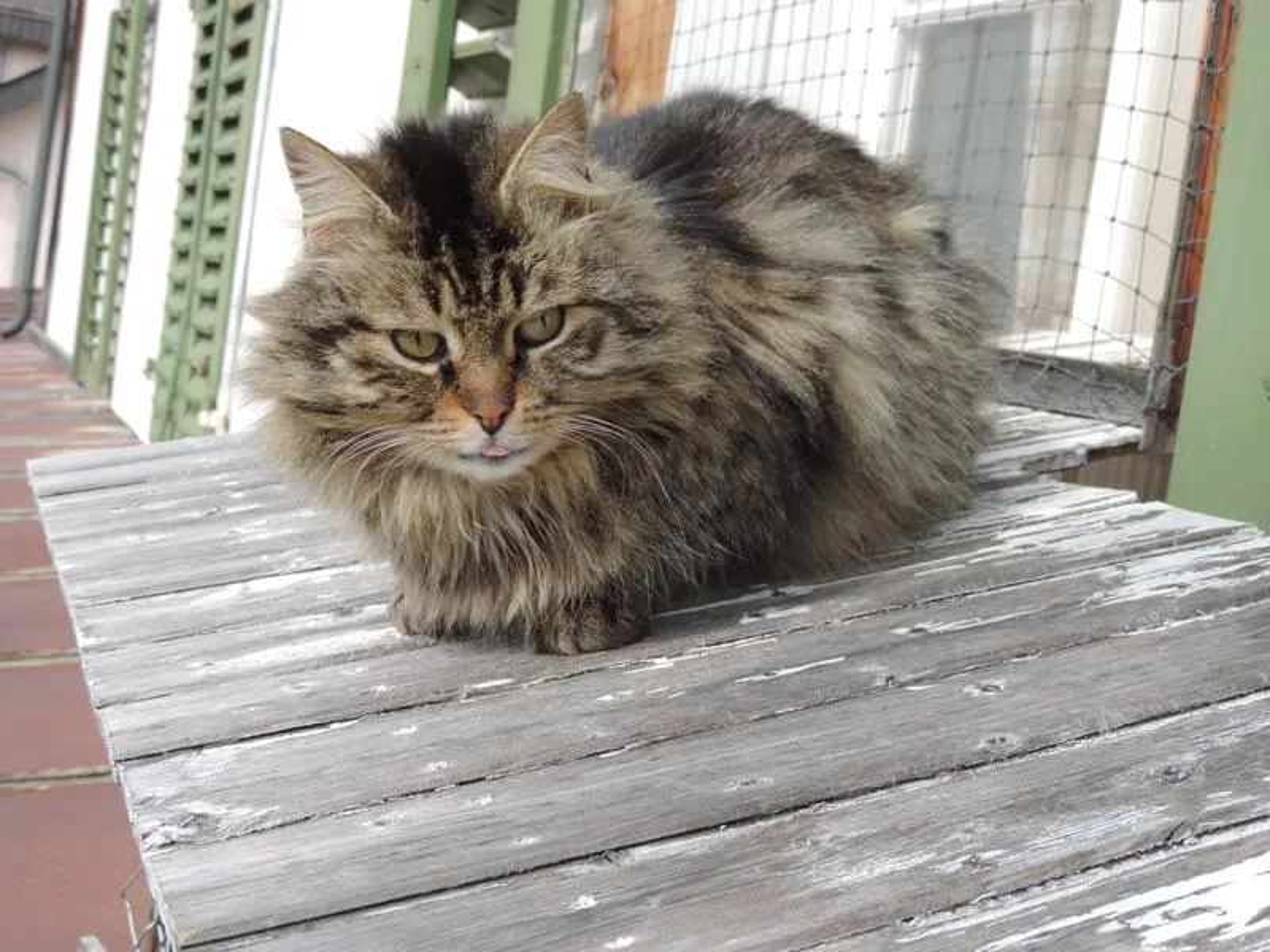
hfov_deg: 38.2
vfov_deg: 29.1
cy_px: 476
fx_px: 1834
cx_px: 635
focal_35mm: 50
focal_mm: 8.9
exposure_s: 1/200
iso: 80
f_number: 3.6
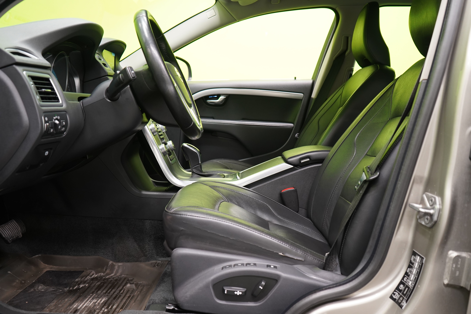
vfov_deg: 38.9
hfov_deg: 55.8
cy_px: 157
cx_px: 236
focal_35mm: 34
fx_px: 445
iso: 1250
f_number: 5
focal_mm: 34
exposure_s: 1/20
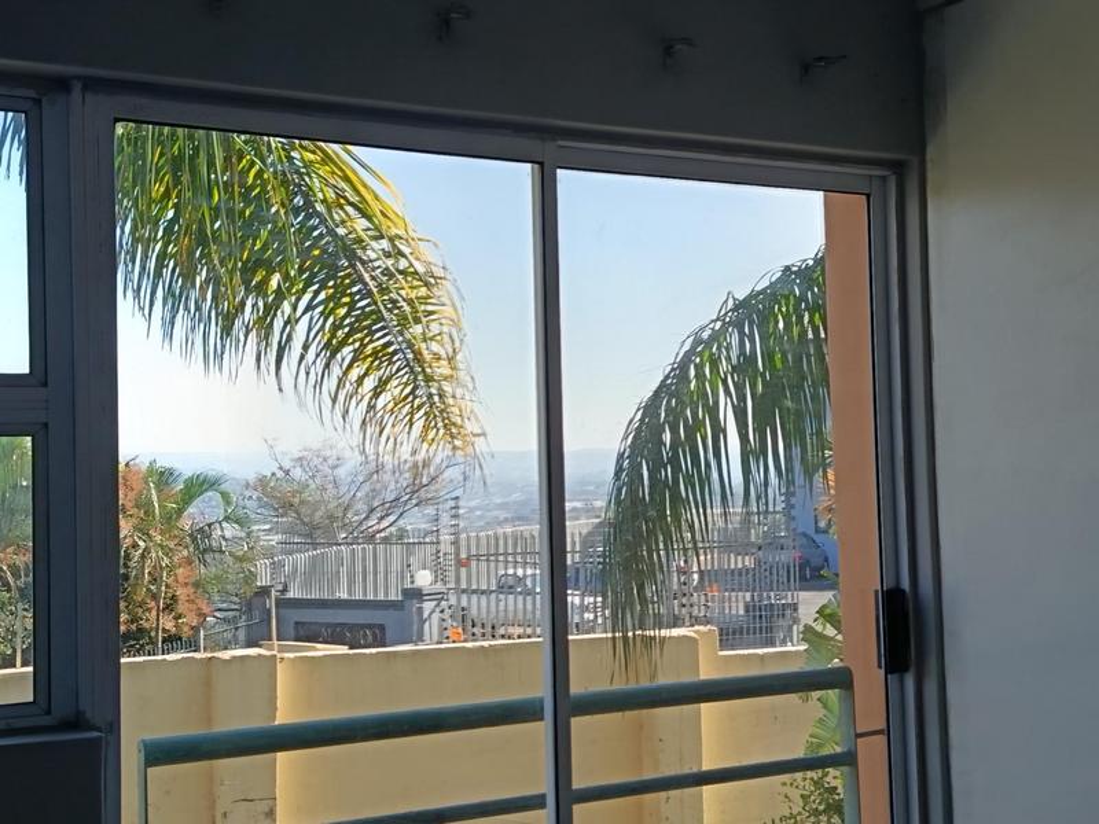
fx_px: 1524
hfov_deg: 39.7
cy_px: 412
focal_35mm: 48
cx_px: 550
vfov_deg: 30.3
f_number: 1.75
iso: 100
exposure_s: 1/121
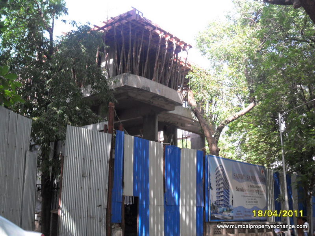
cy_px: 118
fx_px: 400
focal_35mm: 44
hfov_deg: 42.9
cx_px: 158
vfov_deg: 32.9
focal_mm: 7.8
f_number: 4.5
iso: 100
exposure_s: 1/60
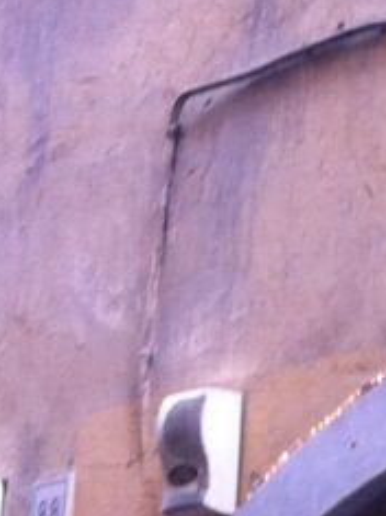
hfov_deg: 5.9
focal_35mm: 233
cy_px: 797
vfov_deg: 8.3
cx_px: 1129
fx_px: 3467
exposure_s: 1/30
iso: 80
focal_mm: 3.85
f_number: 2.8
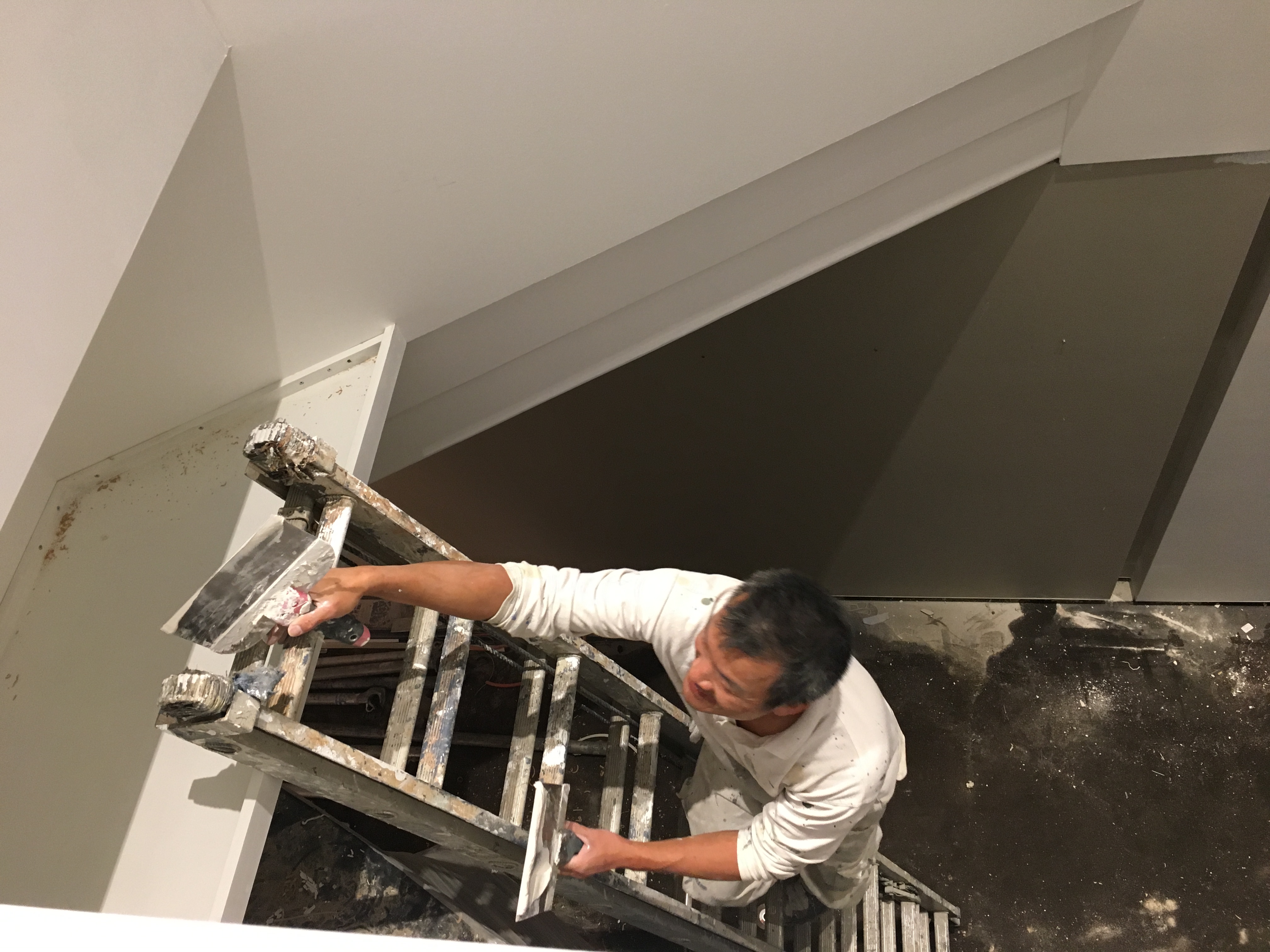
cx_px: 635
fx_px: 1064
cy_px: 476
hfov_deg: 61.7
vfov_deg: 48.2
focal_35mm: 29
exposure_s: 1/33
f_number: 2.2
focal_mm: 4.15
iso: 160
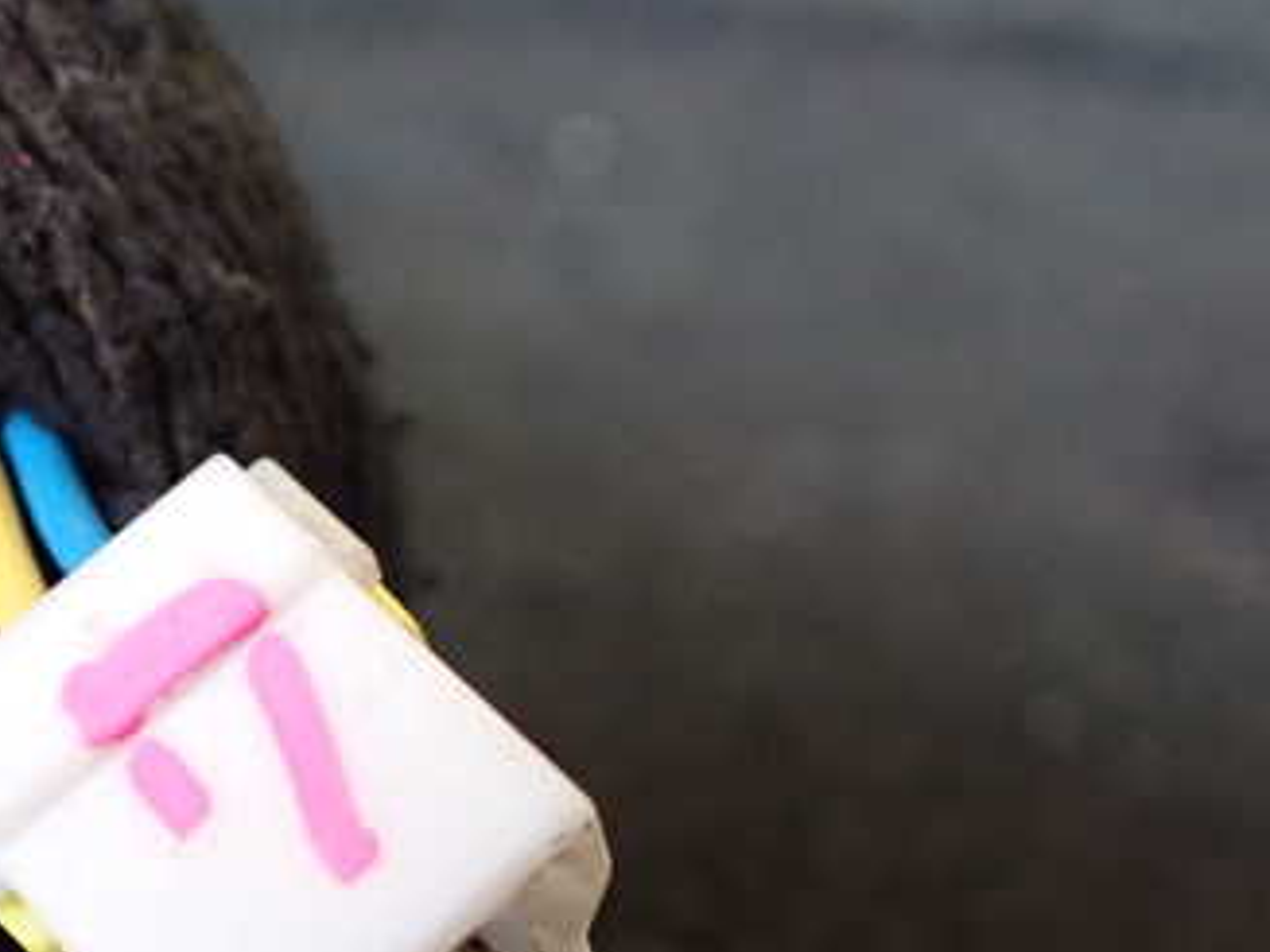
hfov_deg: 34.0
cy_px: 769
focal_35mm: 55
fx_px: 2017
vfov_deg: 26.0
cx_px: 264
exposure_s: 1/125
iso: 640
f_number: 2.3
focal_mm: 5.4
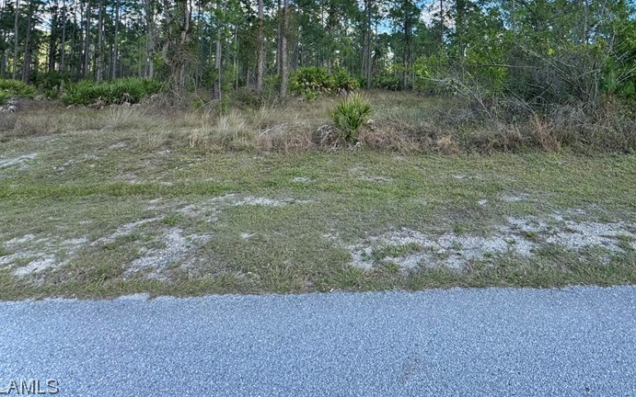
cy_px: 49
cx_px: 418
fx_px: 381
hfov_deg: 77.4
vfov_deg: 49.7
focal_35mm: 22
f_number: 2.2
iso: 40
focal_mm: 2.22
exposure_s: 1/525
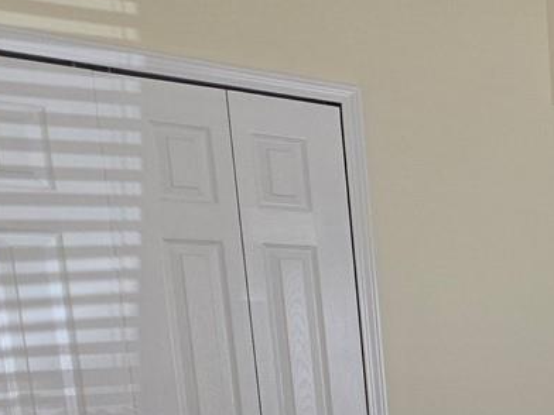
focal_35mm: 53
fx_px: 848
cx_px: 797
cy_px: 486
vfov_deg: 25.1
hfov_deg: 27.2
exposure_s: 1/60
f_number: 1.9
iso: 25
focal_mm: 2.2
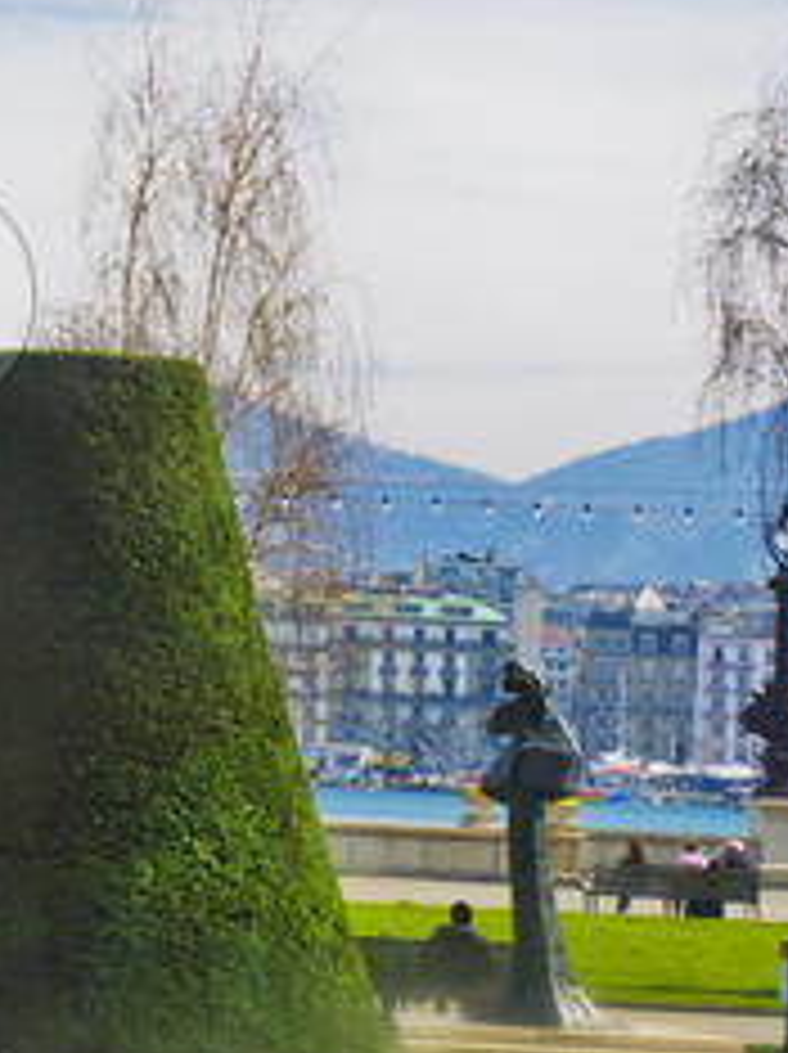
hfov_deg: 9.2
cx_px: -783
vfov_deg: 13.1
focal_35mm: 151
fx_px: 4592
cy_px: 297
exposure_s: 1/250
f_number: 8
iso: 100
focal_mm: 28
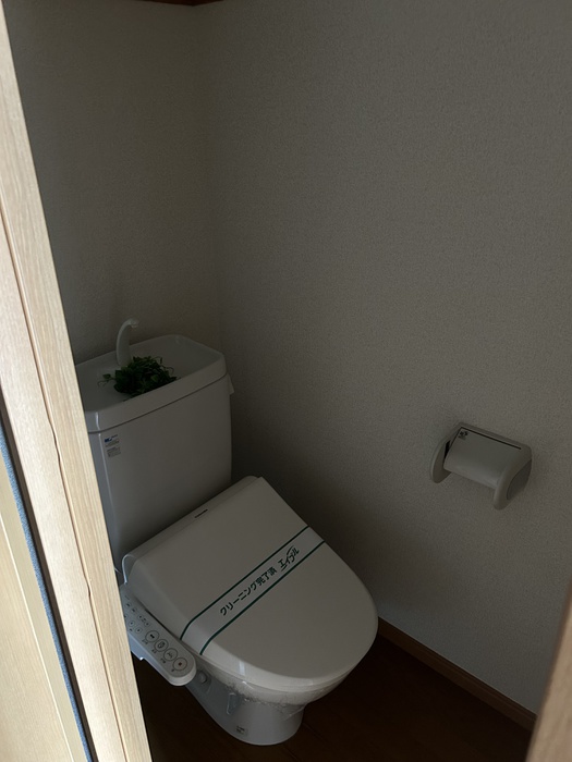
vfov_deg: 67.3
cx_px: 286
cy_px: 381
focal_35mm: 26
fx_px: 573
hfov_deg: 53.1
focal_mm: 5.7
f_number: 1.5
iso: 640
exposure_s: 1/30
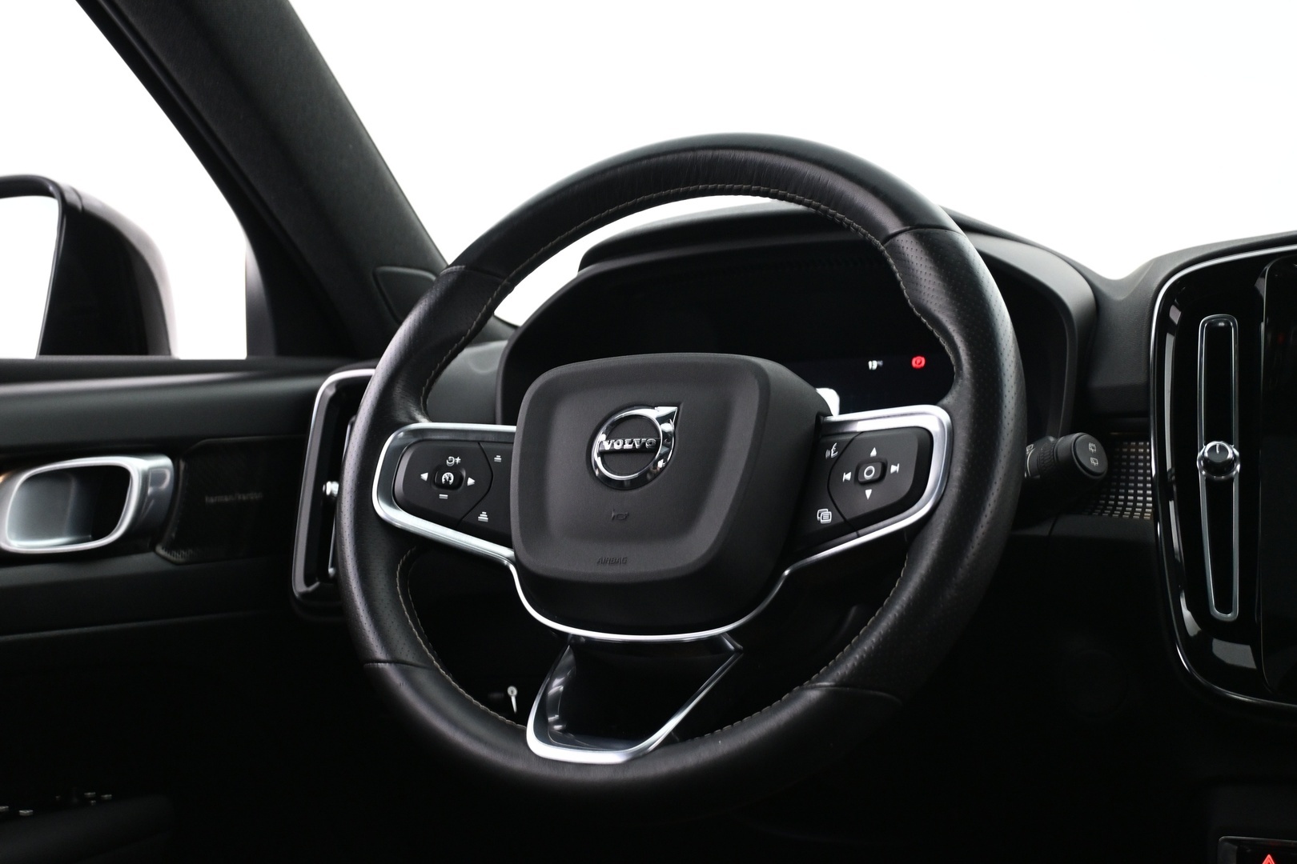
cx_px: 648
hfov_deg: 49.6
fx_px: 1405
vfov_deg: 34.2
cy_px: 432
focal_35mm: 39
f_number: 4.5
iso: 1600
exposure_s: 1/20
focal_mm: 26
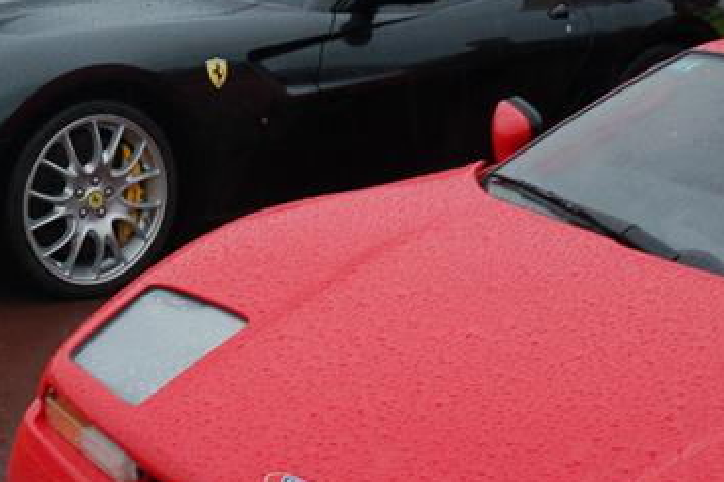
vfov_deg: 15.4
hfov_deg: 22.8
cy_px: 118
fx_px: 1769
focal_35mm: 88
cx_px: 141
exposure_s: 1/100
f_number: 5
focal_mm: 29
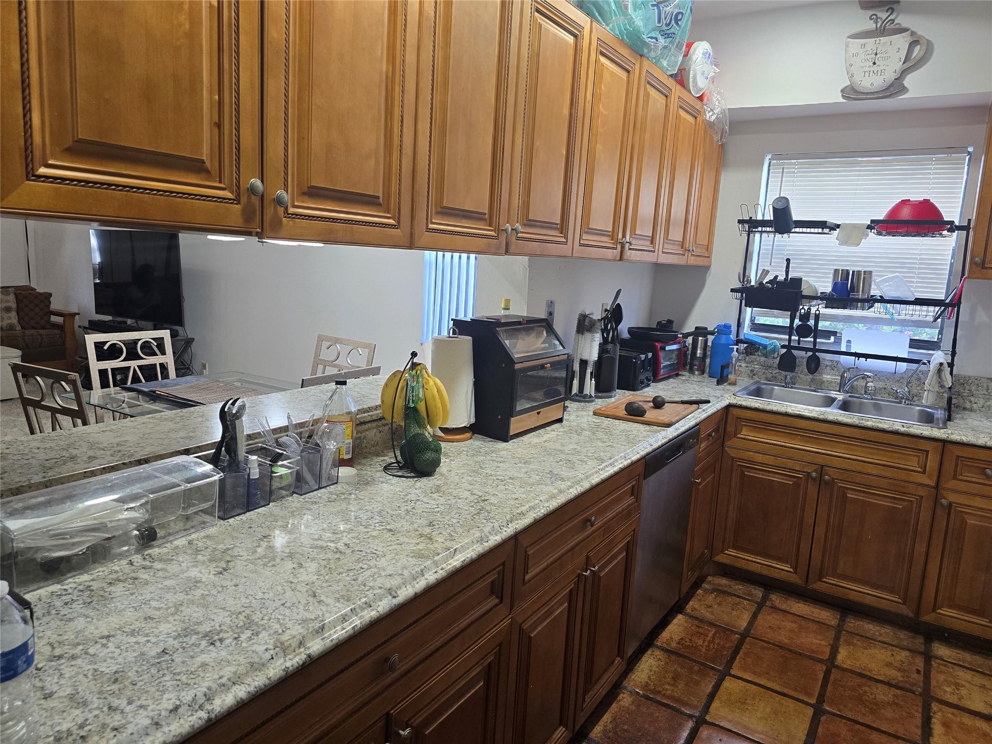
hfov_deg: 73.9
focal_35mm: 23
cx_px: 496
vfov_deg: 58.9
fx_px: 659
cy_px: 372
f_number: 1.7
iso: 200
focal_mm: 6.3
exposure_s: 1/120
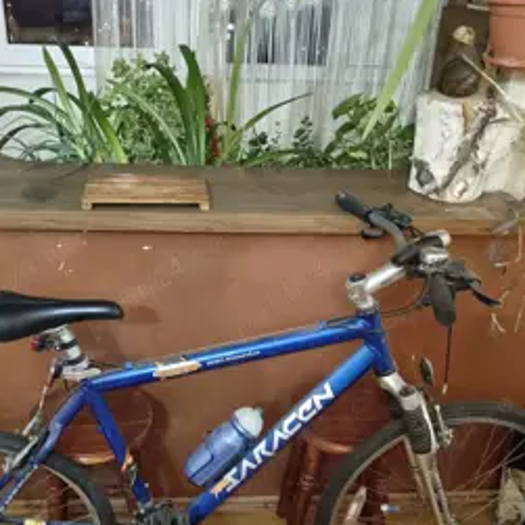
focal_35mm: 38
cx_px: 226
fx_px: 652
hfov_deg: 43.8
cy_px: 320
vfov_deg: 43.6
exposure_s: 1/16.7
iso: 3362
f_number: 1.9
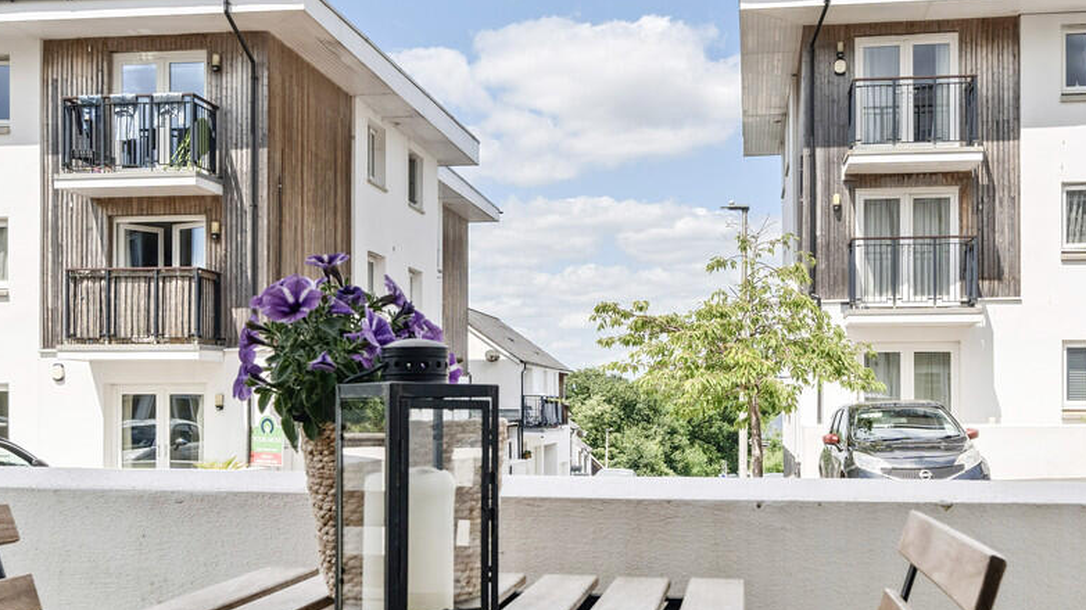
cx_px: 603
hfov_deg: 53.9
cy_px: 381
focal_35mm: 37
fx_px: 1065
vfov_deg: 31.8
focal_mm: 18
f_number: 8
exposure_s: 1/640
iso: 400
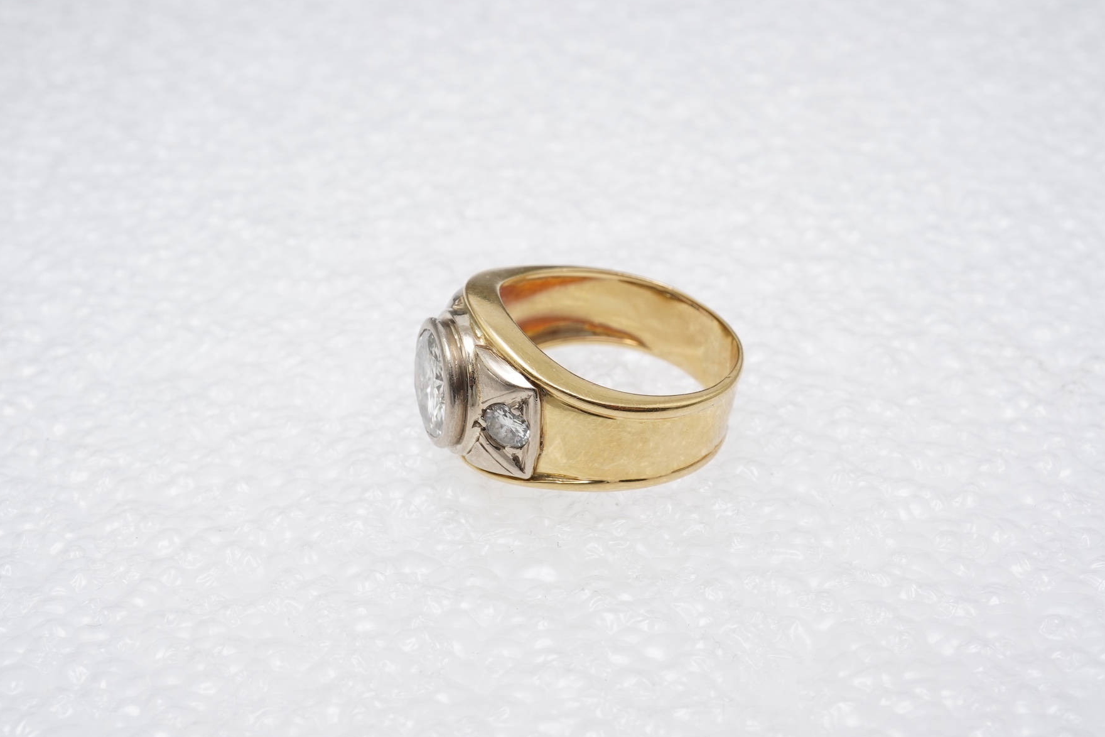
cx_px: 552
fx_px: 1412
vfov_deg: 29.2
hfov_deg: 42.7
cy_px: 368
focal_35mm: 46
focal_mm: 30
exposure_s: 1/125
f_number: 22
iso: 500
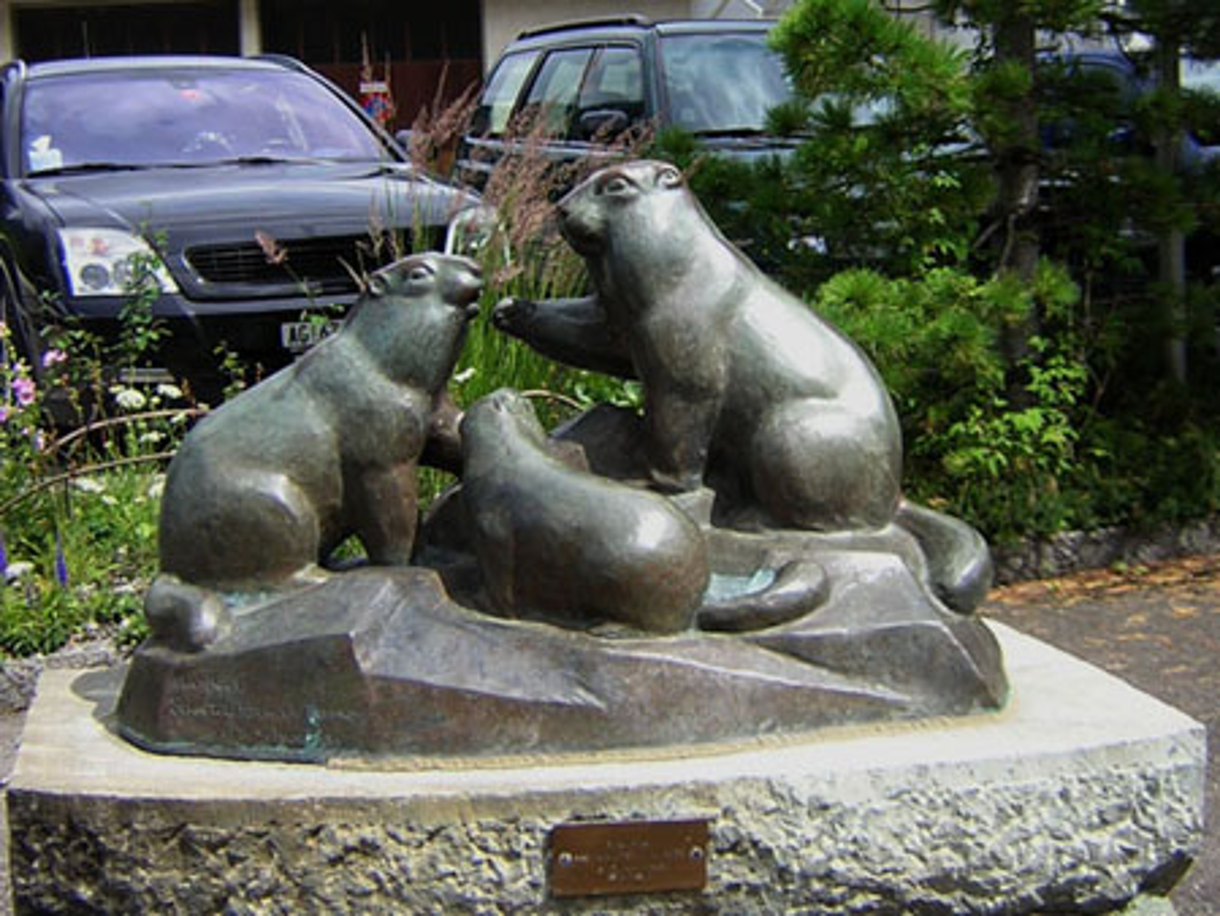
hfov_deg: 51.3
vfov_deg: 39.7
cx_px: 610
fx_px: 1269
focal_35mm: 36
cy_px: 458
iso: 100
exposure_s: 1/482
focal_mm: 4.7
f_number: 2.6
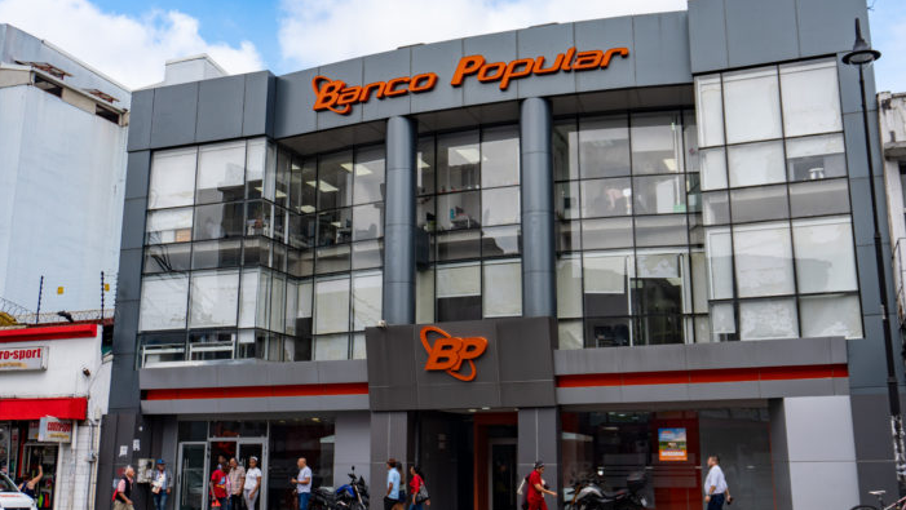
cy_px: 236
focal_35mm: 40
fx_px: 951
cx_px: 472
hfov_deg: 50.9
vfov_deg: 30.0
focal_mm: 23
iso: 100
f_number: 5
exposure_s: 1/320
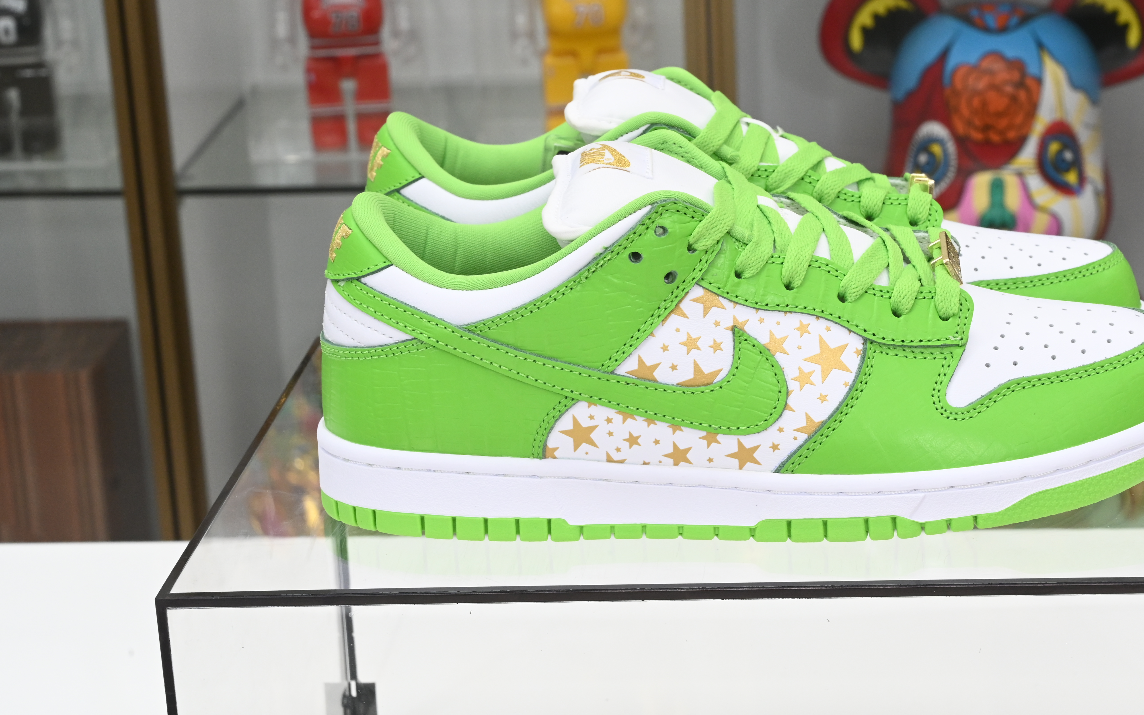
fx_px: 2619
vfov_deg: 15.5
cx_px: 672
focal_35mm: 84
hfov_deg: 24.6
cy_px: 353
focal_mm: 70
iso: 2000
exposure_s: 1/60
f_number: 14
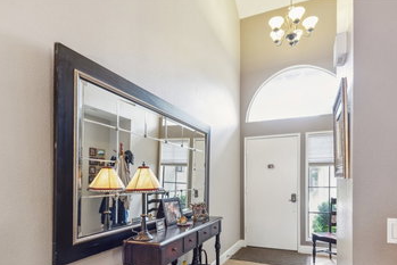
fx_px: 243
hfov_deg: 78.5
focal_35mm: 22
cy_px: 177
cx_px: 208
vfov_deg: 56.0
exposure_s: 1/10
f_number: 8
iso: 640
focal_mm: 16
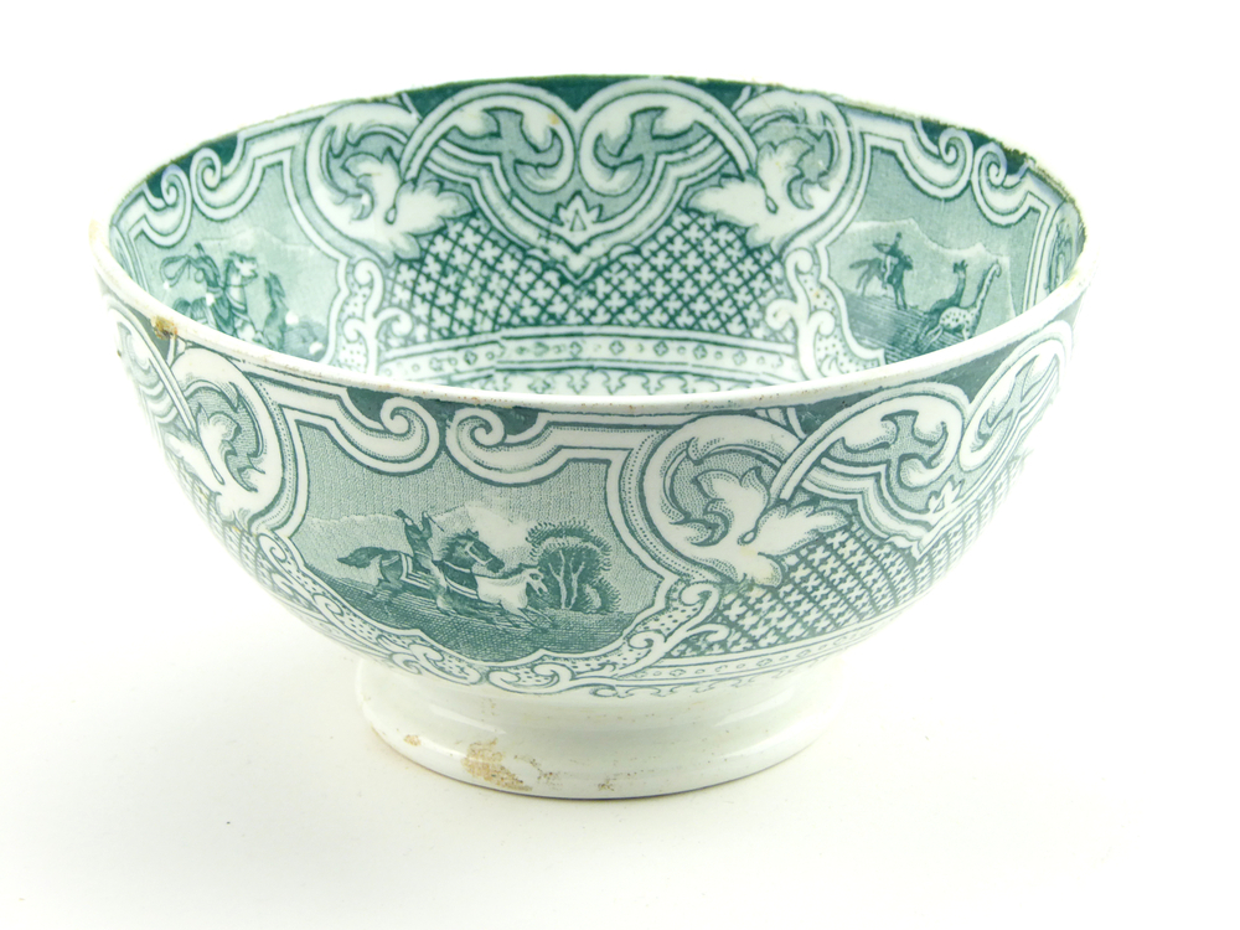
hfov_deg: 17.1
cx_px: 620
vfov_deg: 12.9
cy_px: 465
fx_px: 4119
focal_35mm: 115
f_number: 5.6
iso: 200
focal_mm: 20.6
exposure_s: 1/40
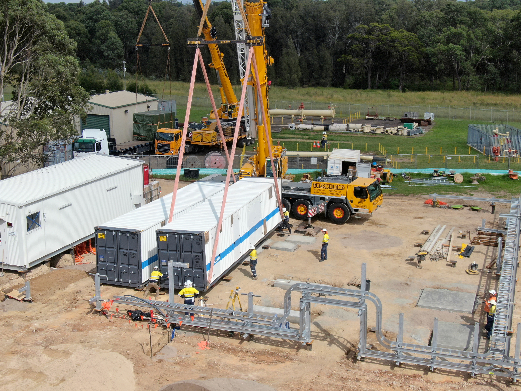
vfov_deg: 30.3
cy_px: 196
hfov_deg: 39.7
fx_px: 722
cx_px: 260
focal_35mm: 48
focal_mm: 8.6
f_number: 3.8
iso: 100
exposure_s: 1/1000
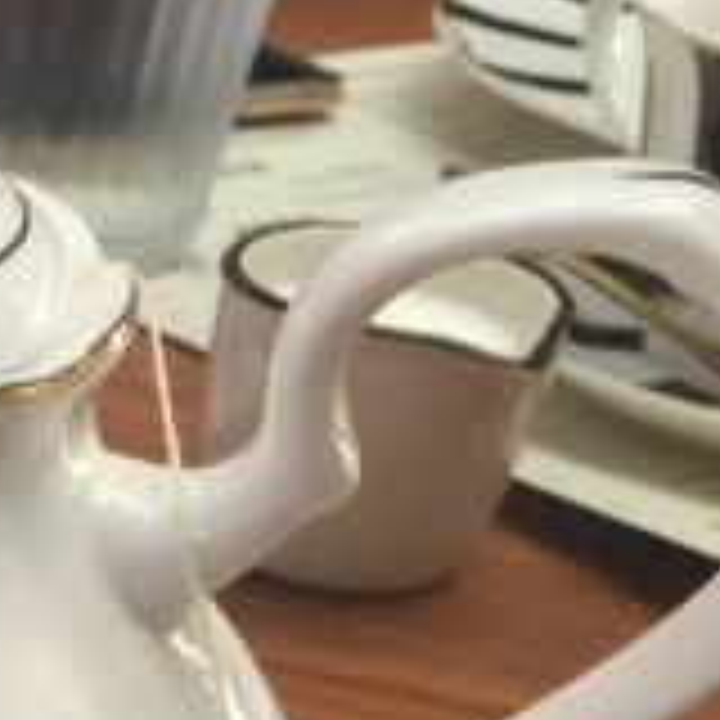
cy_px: 812
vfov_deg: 15.1
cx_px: -801
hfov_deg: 13.1
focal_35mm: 112
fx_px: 2636
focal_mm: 4.15
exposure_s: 1/17
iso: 50
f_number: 2.2
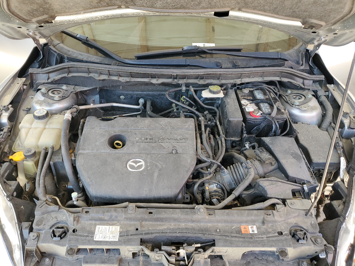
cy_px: 133
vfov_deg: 53.1
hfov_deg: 67.3
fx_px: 267
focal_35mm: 26
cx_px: 178
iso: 50
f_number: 1.5
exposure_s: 1/123
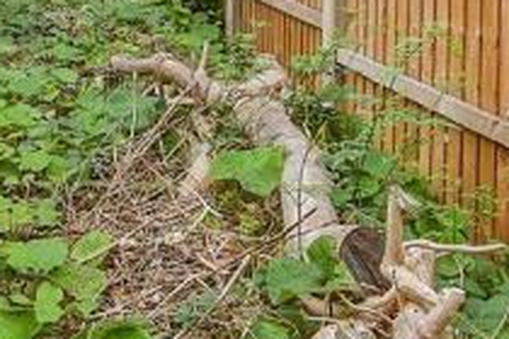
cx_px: -107
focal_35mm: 122
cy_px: -76
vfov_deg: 11.0
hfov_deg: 16.1
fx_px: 1725
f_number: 8
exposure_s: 1/80
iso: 160
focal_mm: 17
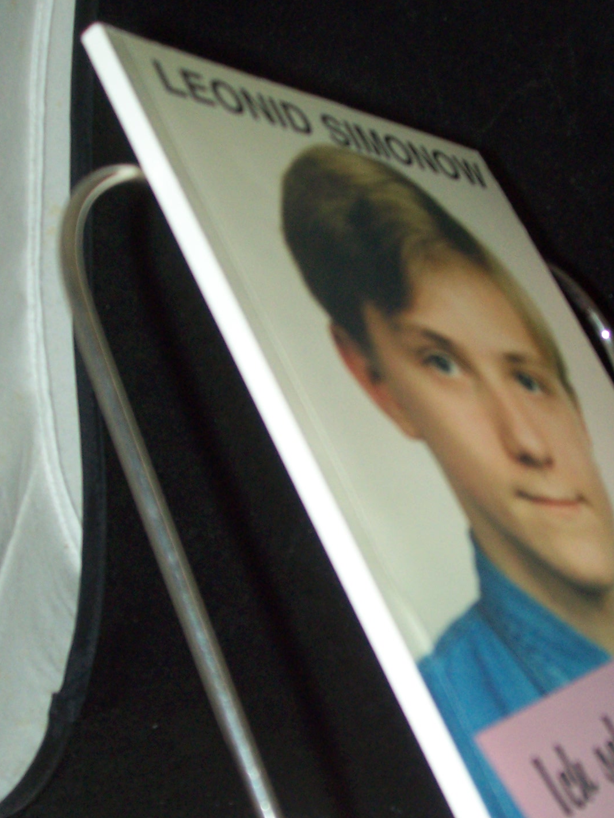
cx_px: 393
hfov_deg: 21.6
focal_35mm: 68
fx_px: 1608
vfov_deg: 28.4
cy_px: 544
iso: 160
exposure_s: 1/60
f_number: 2.8
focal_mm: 7
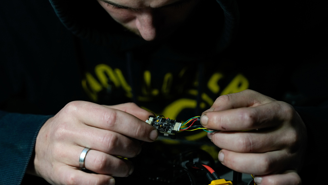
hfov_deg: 28.6
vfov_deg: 16.3
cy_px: 85
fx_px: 644
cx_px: 164
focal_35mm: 74
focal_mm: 70
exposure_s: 1/500
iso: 1600
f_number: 2.8
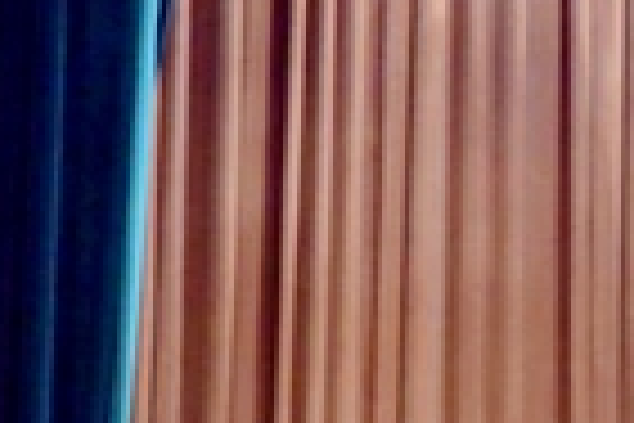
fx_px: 7519
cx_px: 1111
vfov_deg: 3.2
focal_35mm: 427
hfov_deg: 4.8
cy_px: 603
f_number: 4
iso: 12800
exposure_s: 1/60
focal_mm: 120
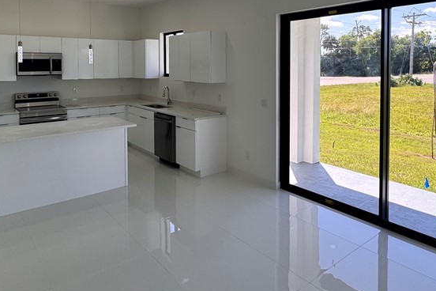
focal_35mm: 27
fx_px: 327
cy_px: 73
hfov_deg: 67.3
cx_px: 206
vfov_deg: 46.2
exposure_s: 1/209
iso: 40
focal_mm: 2.22
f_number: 2.2
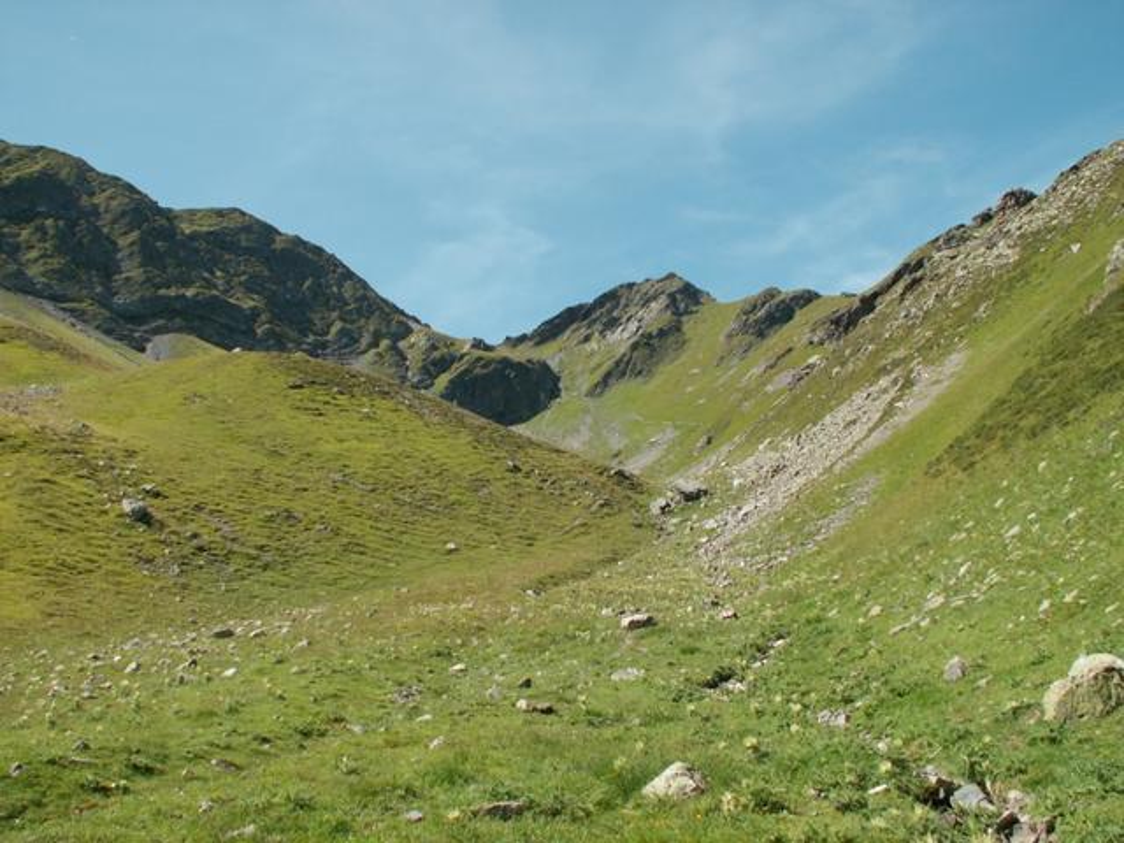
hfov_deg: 52.6
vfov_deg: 40.7
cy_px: 422
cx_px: 562
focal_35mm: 35
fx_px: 1136
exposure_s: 1/500
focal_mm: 5.86
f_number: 3.5
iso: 50
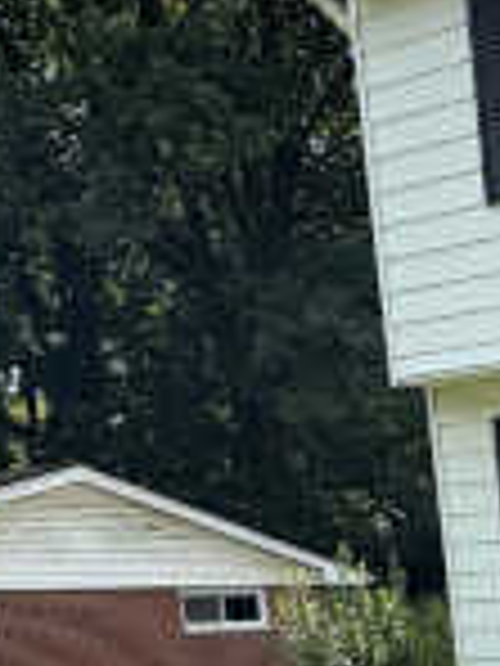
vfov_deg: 26.5
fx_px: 1213
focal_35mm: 63
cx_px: 883
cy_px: 844
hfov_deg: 18.5
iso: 40
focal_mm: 2.22
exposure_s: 1/796
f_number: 2.2
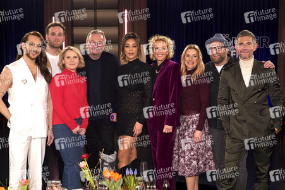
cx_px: 142
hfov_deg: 42.8
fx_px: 364
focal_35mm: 46
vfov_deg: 29.2
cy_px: 95
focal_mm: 46
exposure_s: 1/200
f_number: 3.5
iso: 1000
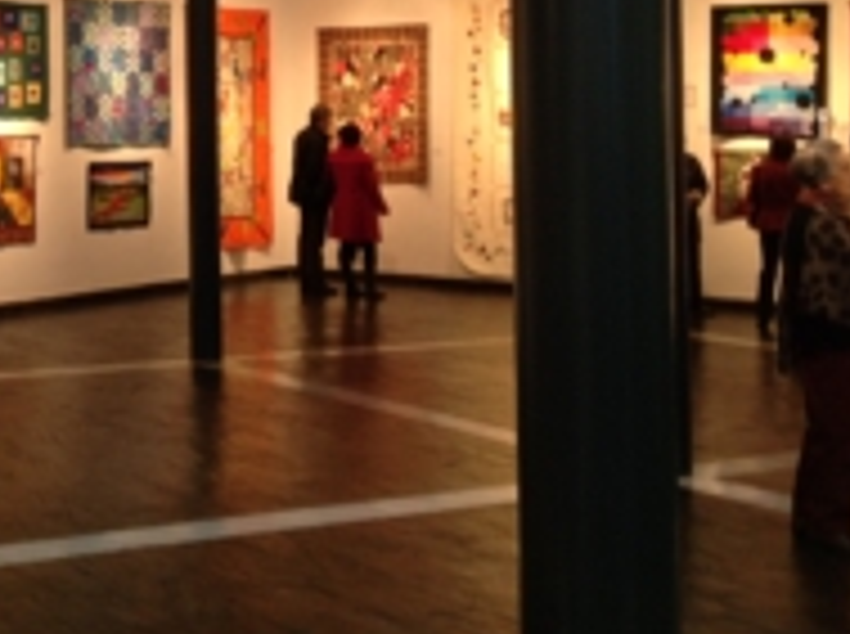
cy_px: 34
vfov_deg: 19.4
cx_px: 22
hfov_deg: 25.2
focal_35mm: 74
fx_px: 1814
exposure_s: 1/15
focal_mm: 4.28
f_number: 2.4
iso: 80
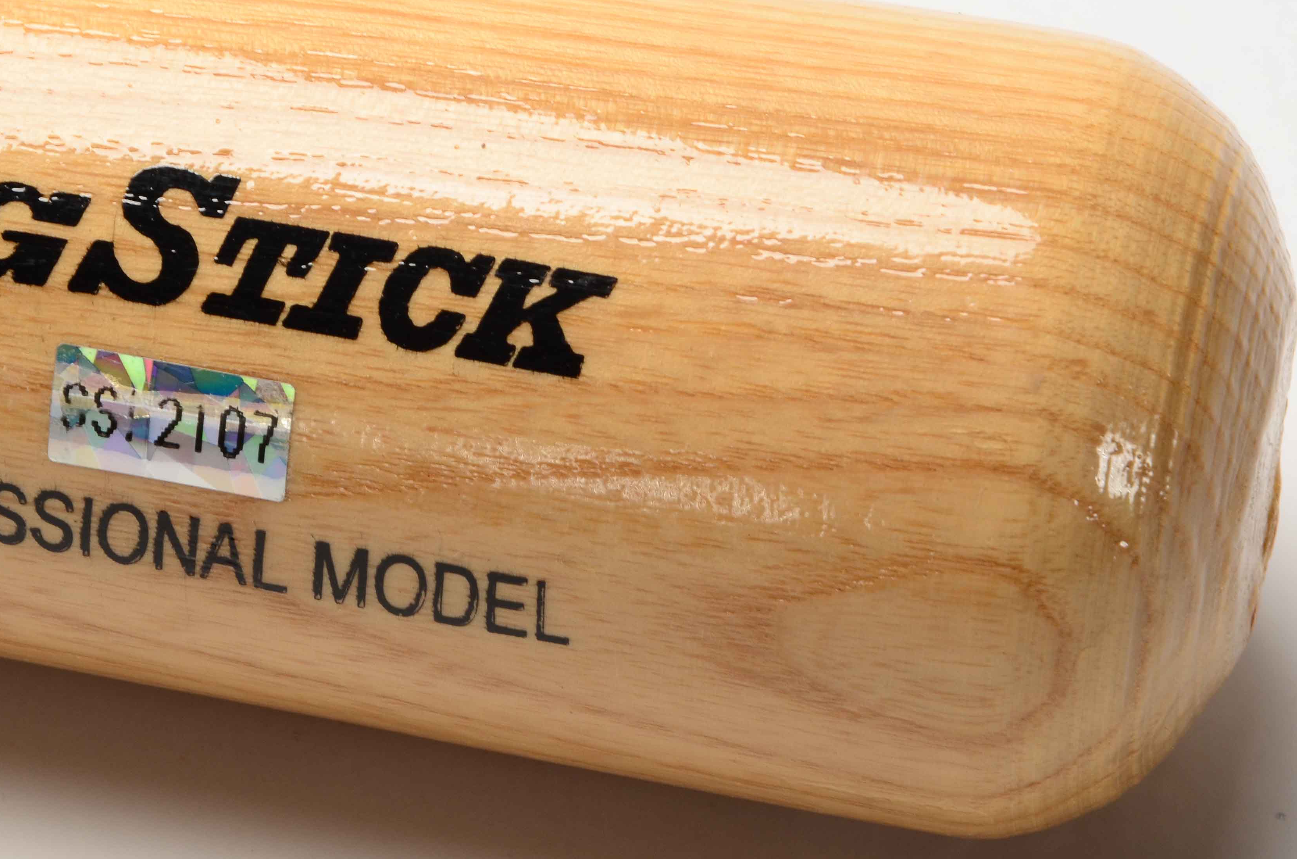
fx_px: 8403
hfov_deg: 8.8
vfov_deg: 5.9
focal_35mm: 234
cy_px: 399
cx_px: 466
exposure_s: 1/160
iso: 200
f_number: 16
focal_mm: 105
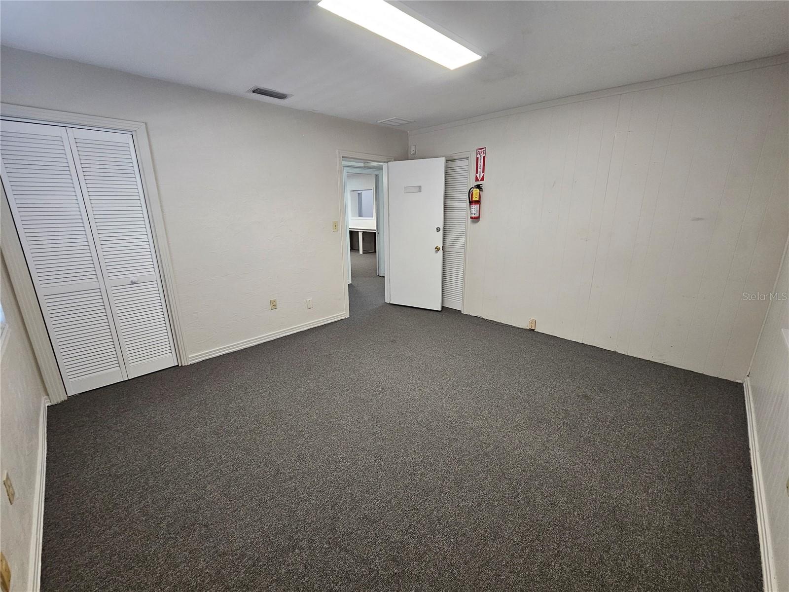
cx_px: 394
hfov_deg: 106.2
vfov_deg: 89.9
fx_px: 296
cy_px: 296
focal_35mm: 13
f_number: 2.2
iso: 250
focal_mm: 2.2
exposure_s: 1/60
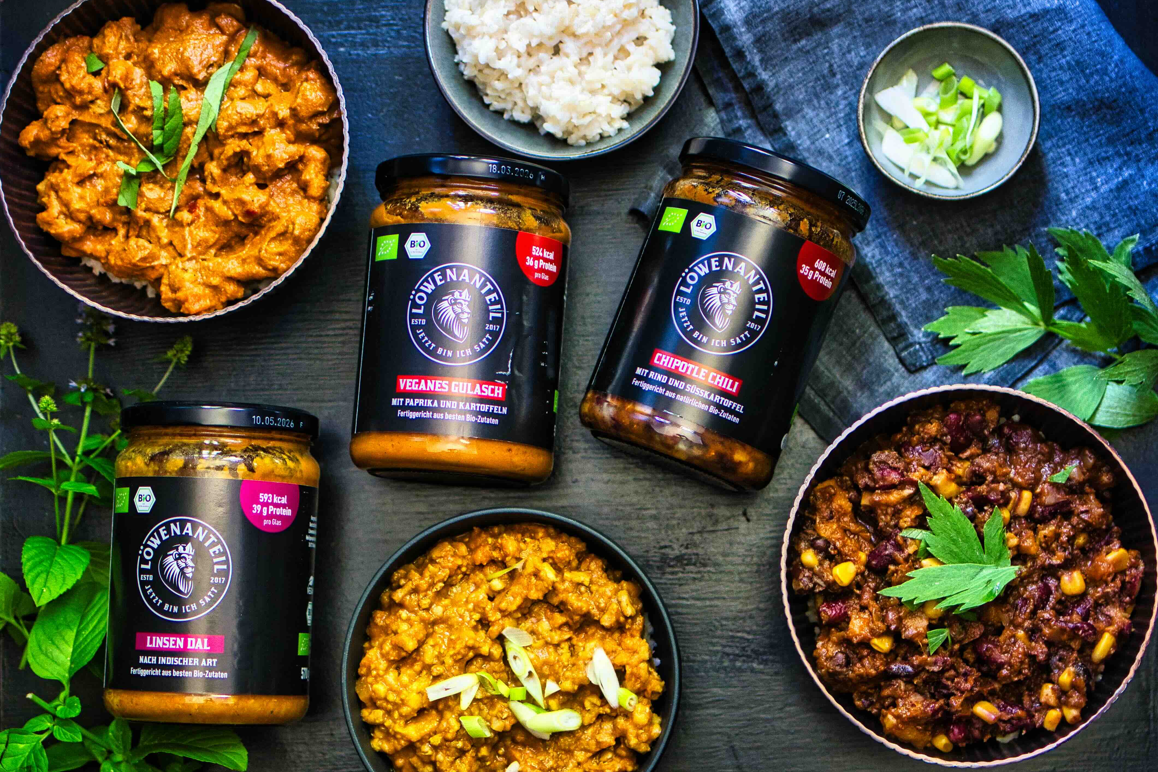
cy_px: 387
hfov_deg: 28.5
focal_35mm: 71
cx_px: 579
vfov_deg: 19.2
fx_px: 2284
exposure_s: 1/80
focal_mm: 35
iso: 1100
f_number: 1.8
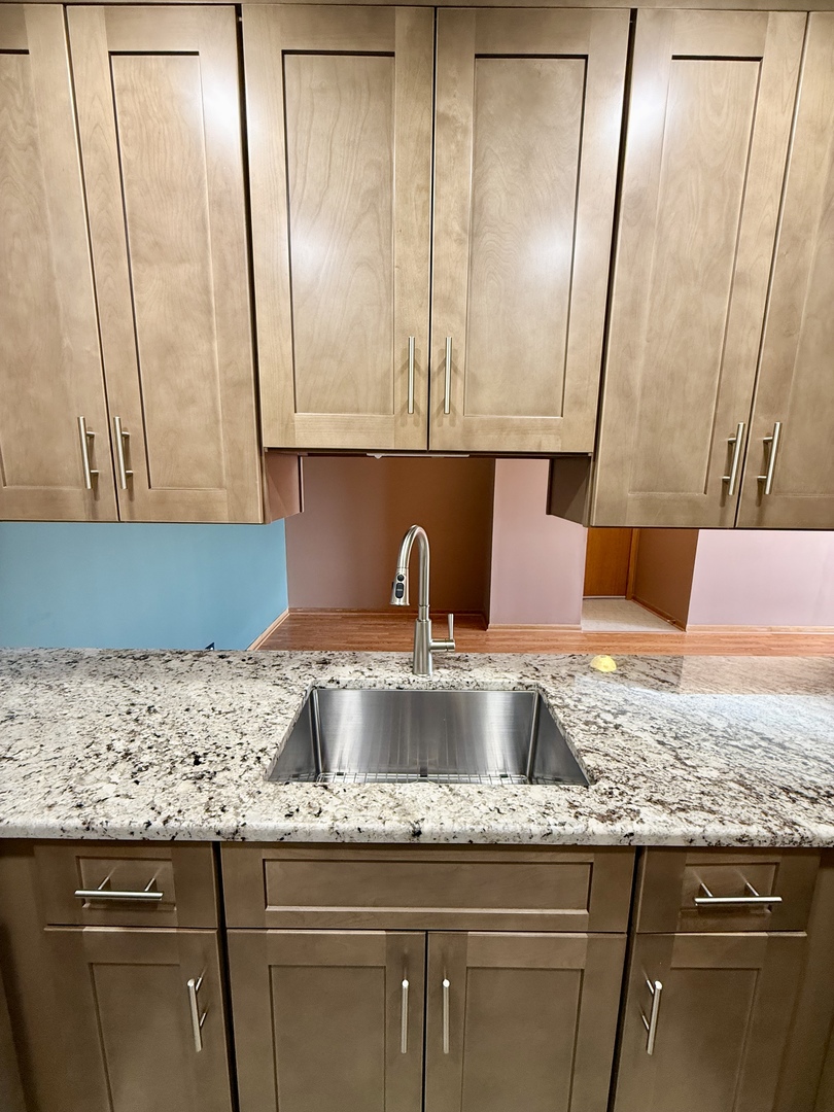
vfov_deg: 102.1
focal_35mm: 14
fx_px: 450
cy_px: 556
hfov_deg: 85.7
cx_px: 417
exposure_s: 1/60
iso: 200
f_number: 2.2
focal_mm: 2.22
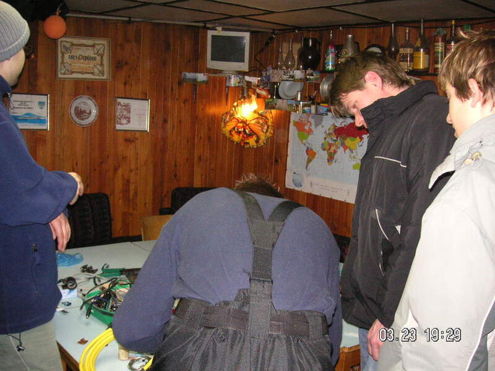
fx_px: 529
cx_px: 248
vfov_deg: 38.7
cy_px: 186
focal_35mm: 37
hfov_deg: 50.1
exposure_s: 1/45
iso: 160
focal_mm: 6.1
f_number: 2.8
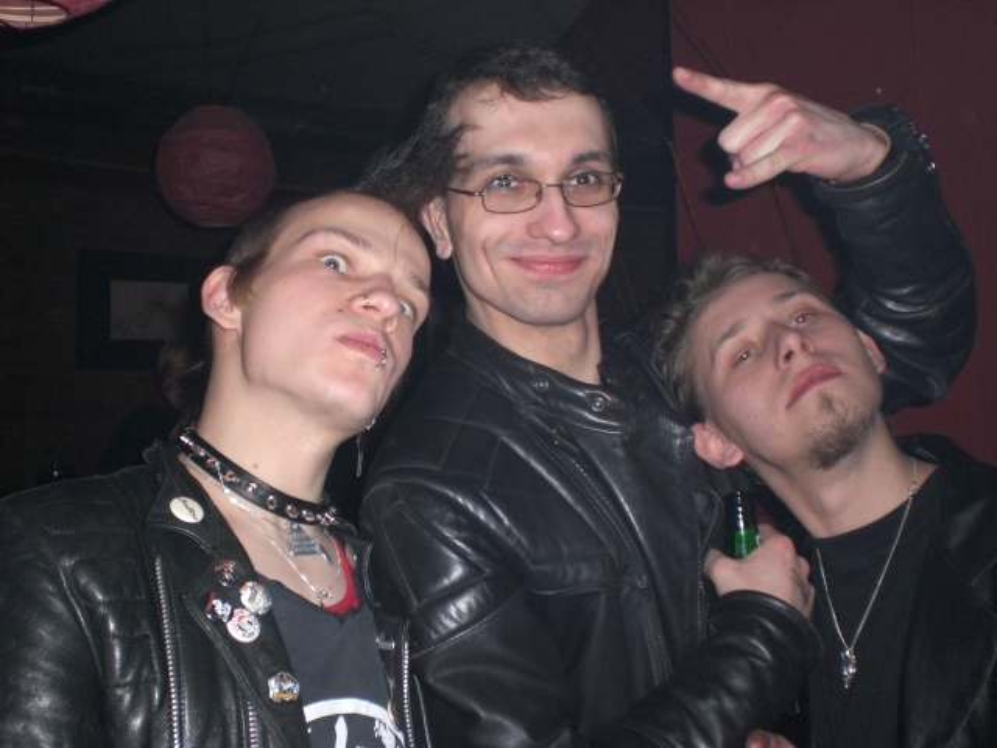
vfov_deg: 37.7
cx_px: 498
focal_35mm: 38
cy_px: 374
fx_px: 1094
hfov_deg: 49.0
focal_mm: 6.3
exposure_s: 1/60
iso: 200
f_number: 3.1
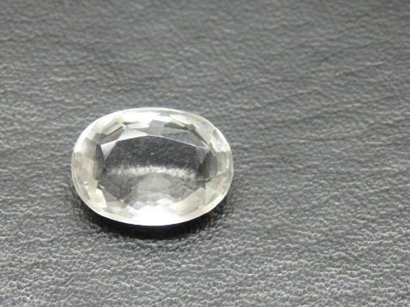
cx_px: 168
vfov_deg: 17.4
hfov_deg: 23.0
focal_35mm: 85
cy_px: 185
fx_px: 1007
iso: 400
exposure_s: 1/100
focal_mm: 11.9
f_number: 4.4
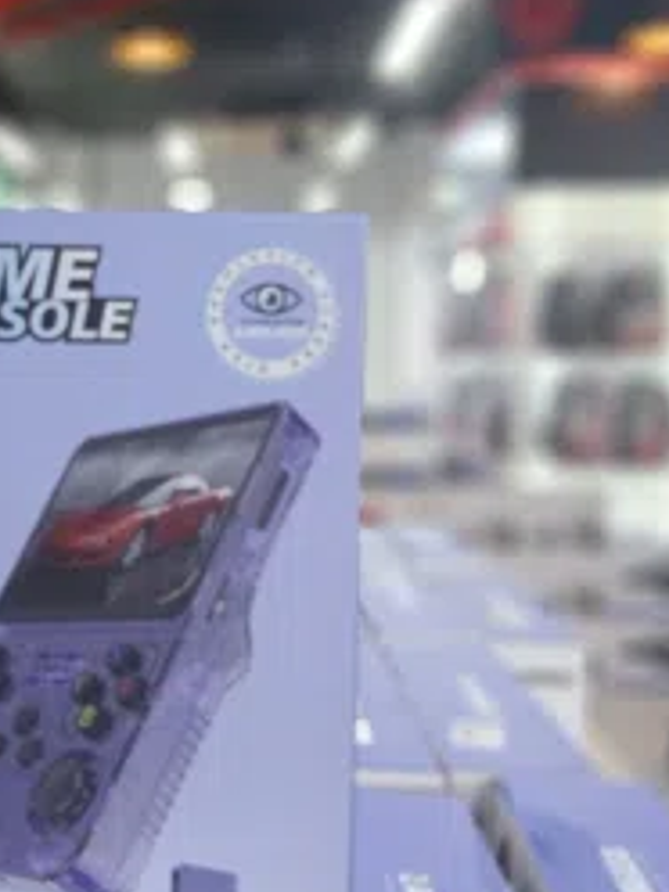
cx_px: 162
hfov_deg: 33.6
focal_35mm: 42
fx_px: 1082
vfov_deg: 44.8
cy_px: 414
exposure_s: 1/50
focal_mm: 3.98
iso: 250
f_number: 1.8
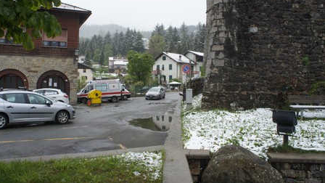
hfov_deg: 66.1
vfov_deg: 40.1
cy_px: 78
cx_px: 159
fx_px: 250
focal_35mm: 29
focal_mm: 18
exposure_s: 1/250
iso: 200
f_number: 7.1
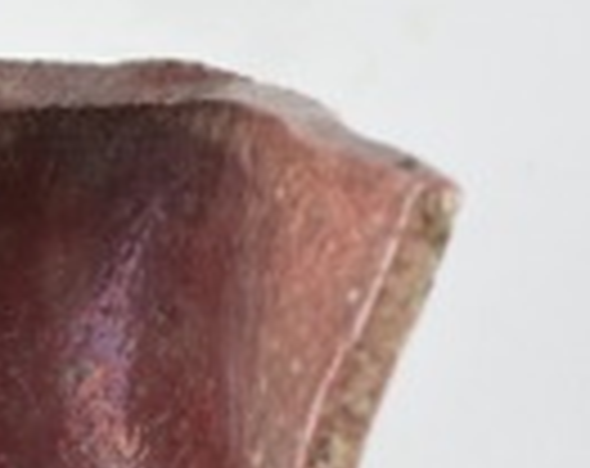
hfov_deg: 5.4
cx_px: -194
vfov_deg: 4.3
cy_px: 691
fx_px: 6250
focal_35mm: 359
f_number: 5.6
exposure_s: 1/125
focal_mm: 52
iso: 800
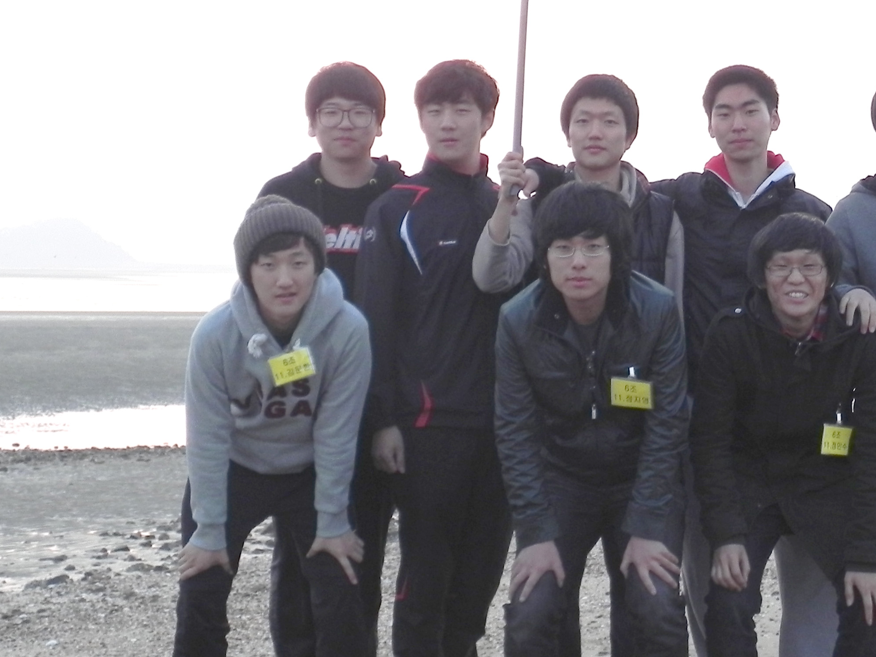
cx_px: 625
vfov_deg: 17.6
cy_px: 331
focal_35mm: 84
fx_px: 2125
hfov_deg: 23.1
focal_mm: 8.2
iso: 160
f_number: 3.2
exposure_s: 1/88.6
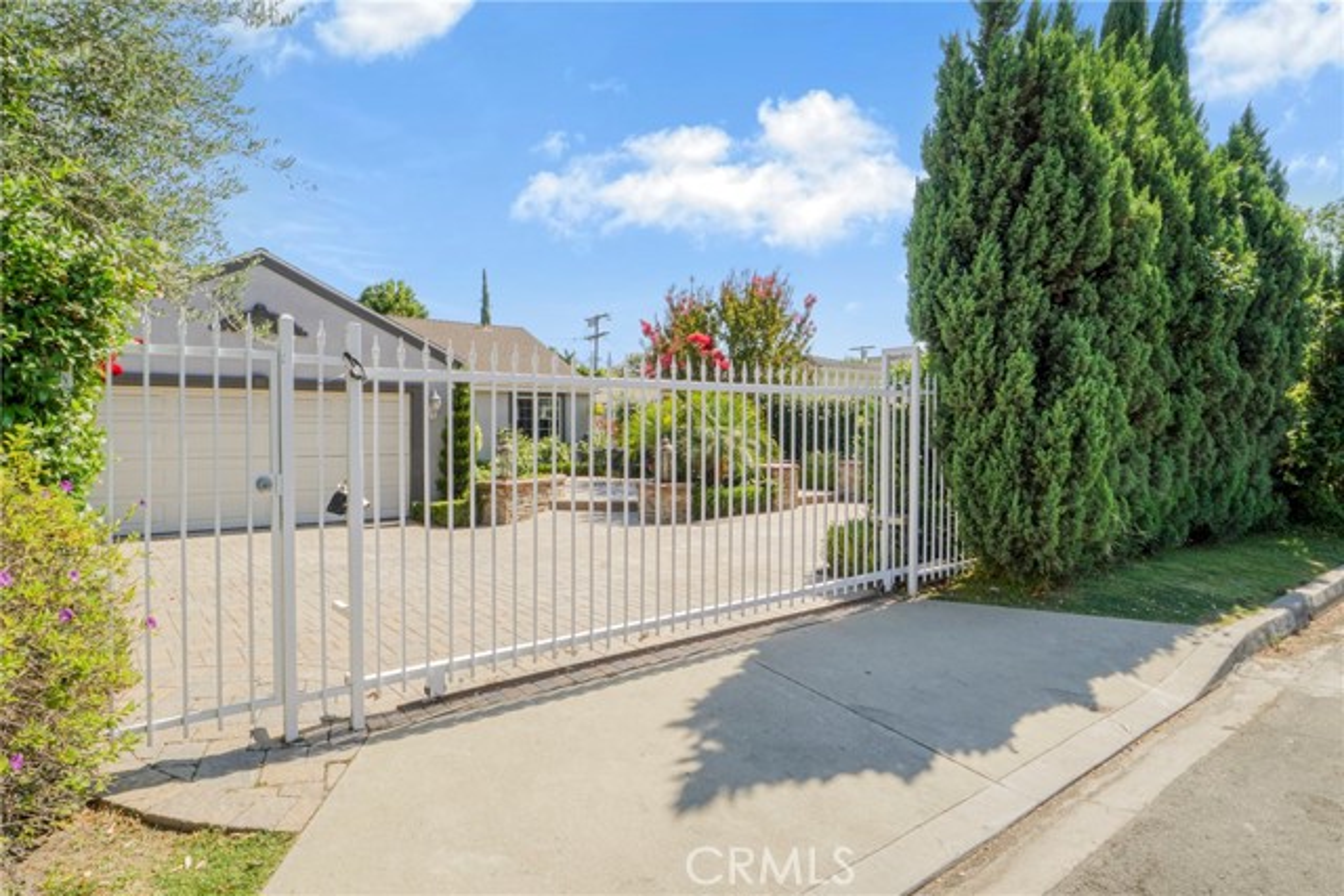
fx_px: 672
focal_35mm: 18
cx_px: 672
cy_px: 448
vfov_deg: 67.4
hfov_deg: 90.0
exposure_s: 1/30
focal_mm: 12
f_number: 22
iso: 100
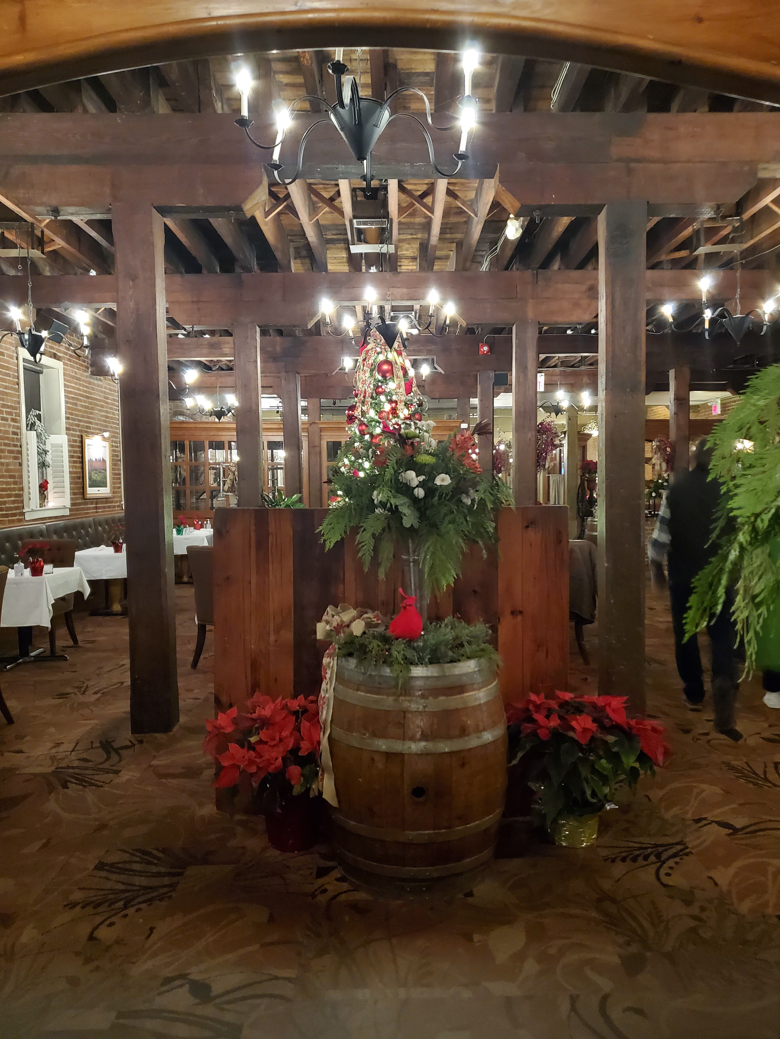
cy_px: 520
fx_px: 781
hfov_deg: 53.1
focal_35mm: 26
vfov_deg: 67.3
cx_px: 390
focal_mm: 4.3
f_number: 1.5
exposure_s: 1/14
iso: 640
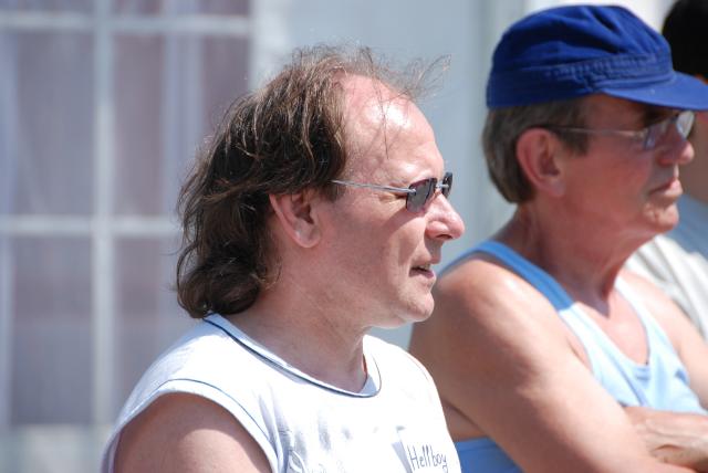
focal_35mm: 300
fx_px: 5905
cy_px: 236
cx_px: 354
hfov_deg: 6.9
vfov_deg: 4.6
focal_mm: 200
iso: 100
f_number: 5.6
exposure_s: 1/250
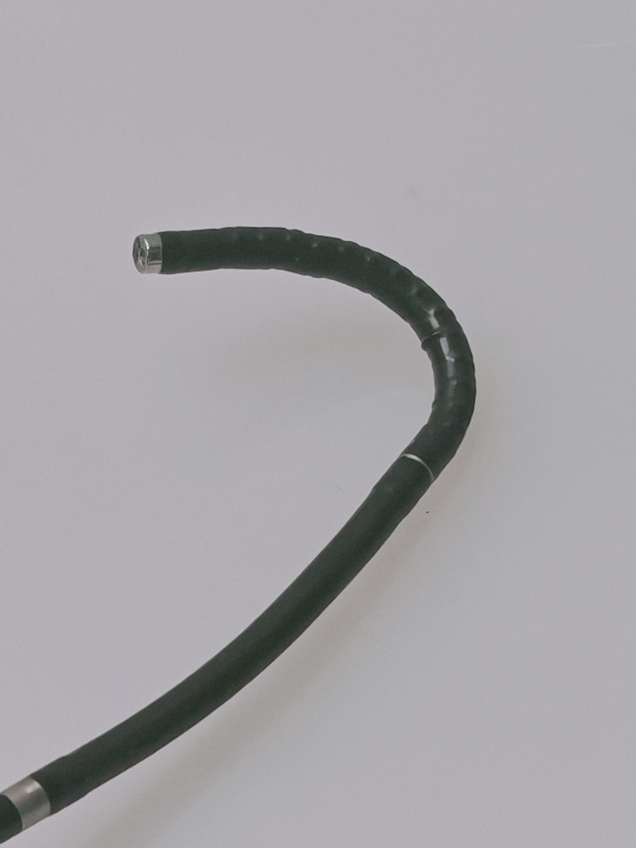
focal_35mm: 225
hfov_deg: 6.6
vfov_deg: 8.8
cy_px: 424
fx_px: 5512
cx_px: 318
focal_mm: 6.83
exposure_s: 1/100
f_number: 2
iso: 50
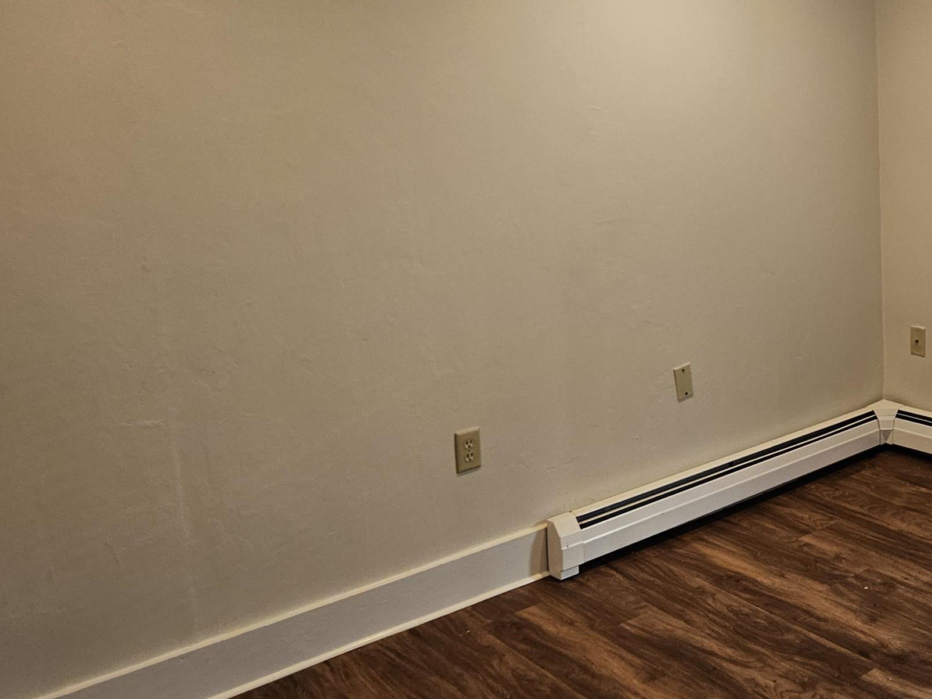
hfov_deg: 39.6
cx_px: 854
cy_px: 222
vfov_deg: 32.5
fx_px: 1184
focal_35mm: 44
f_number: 1.8
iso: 320
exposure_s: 1/120
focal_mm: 5.4
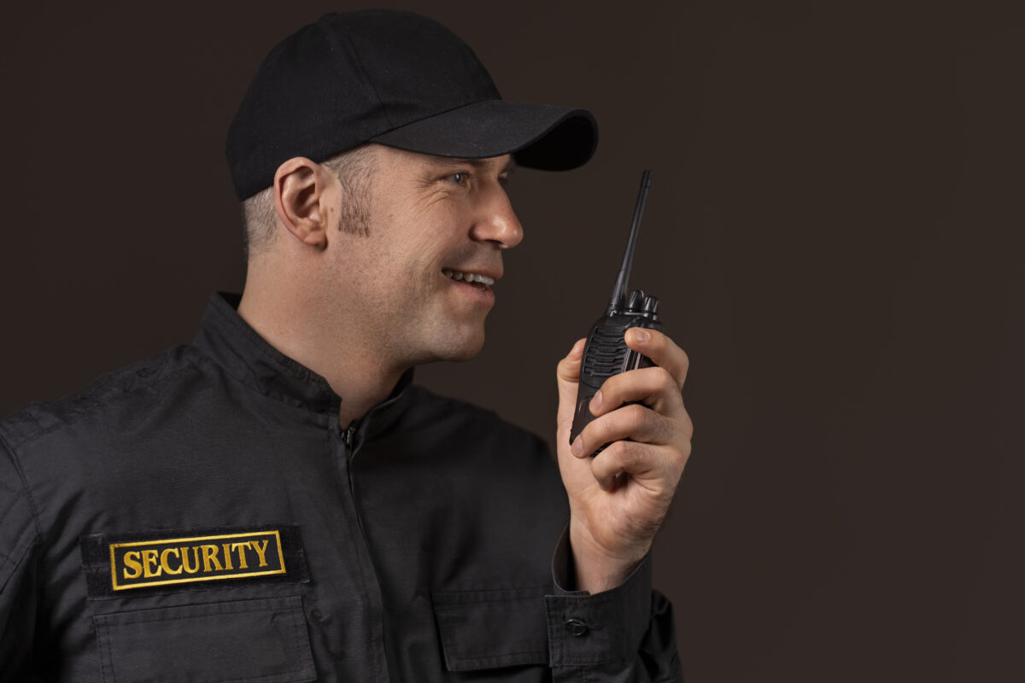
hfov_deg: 23.9
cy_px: 342
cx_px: 512
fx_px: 2420
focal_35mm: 85
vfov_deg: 16.1
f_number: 2.5
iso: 200
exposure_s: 1/100
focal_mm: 85
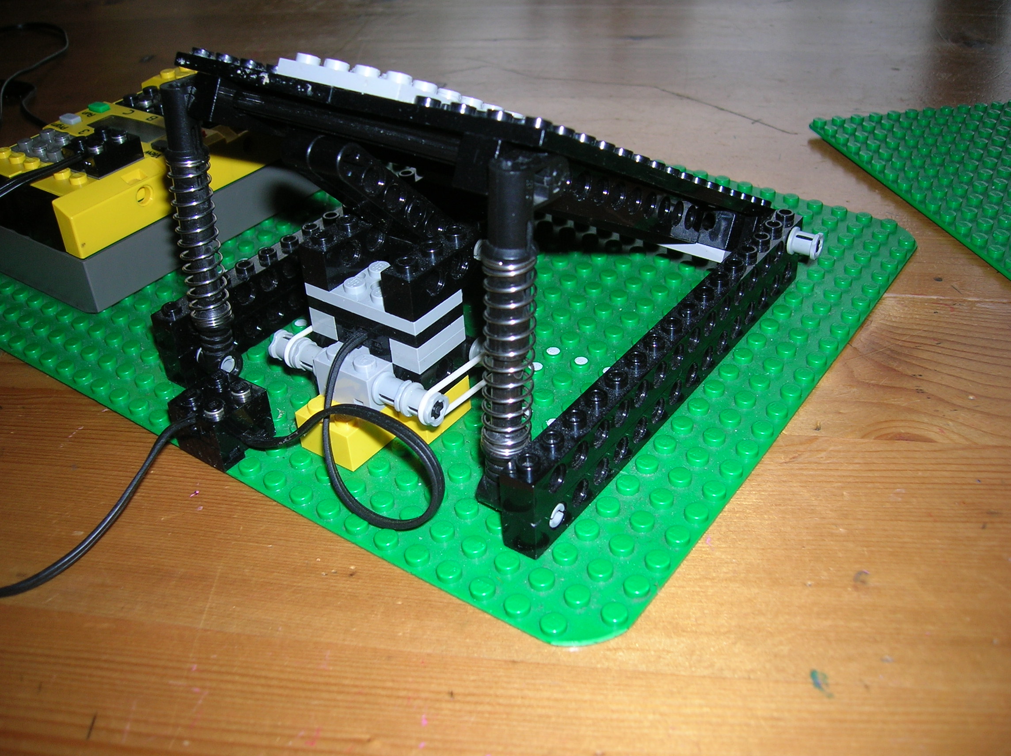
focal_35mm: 34
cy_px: 378
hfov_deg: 54.0
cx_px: 506
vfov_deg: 41.7
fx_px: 992
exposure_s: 1/60.1
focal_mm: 5.7
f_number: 2.9
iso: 50
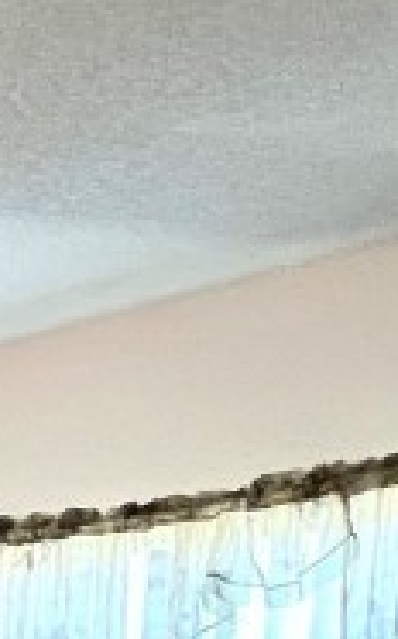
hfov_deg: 11.5
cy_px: 934
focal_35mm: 76
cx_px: -738
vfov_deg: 22.6
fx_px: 1321
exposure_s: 1/60
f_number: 1.8
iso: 250
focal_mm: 1.57
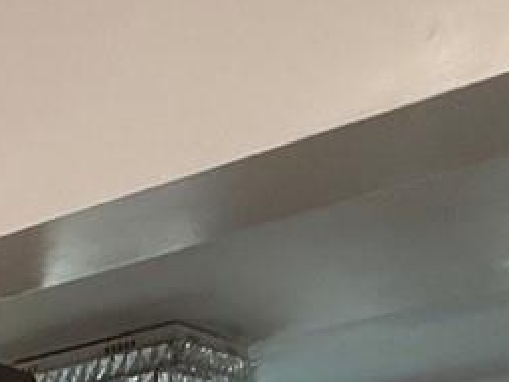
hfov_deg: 15.6
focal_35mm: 89
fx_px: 1309
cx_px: -608
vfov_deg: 11.9
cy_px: 1031
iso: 250
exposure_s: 1/60
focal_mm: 2.22
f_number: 2.2
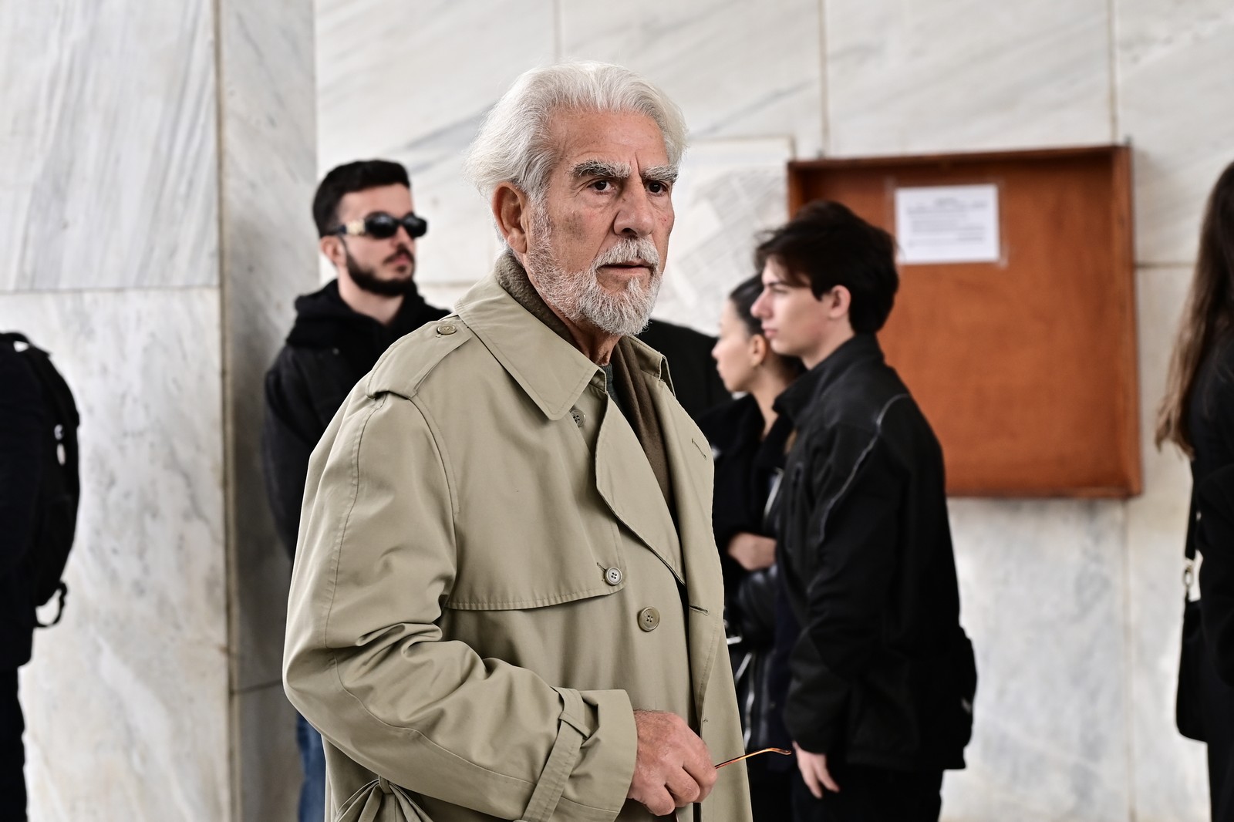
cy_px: 411
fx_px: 2090
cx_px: 617
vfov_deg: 22.3
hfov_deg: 32.9
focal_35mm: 61
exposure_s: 1/320
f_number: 4
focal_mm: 61
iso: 500
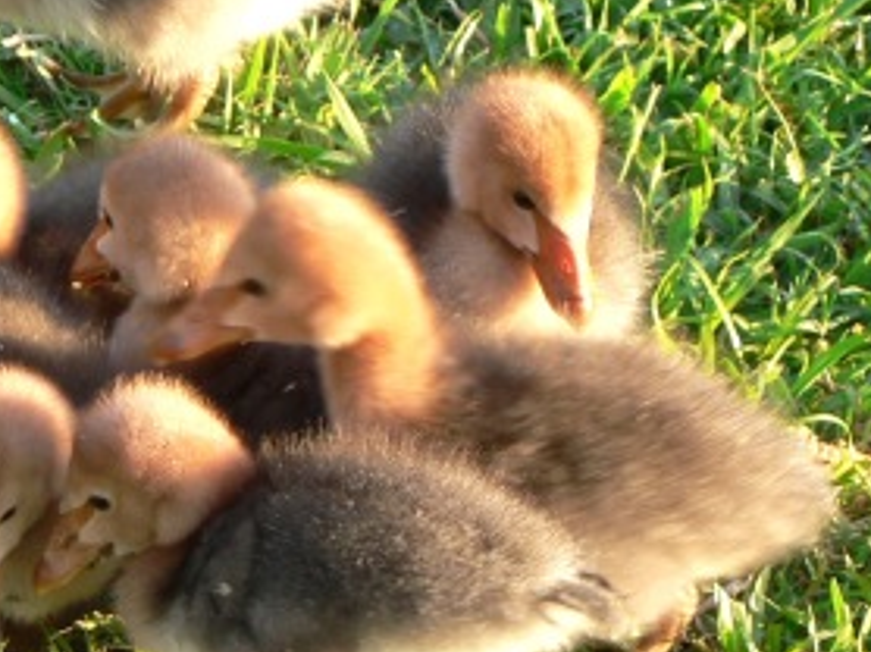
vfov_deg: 3.4
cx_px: 27
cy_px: 298
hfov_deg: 4.5
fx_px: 10986
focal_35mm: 437
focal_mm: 30.4
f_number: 3.3
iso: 80
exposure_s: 1/50
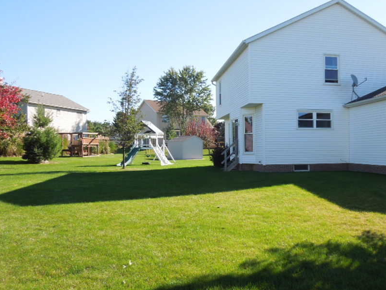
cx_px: 246
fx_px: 357
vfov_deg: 44.2
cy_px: 149
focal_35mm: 32
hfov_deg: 56.0
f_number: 3.3
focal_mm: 4.5
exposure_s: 1/500
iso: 100
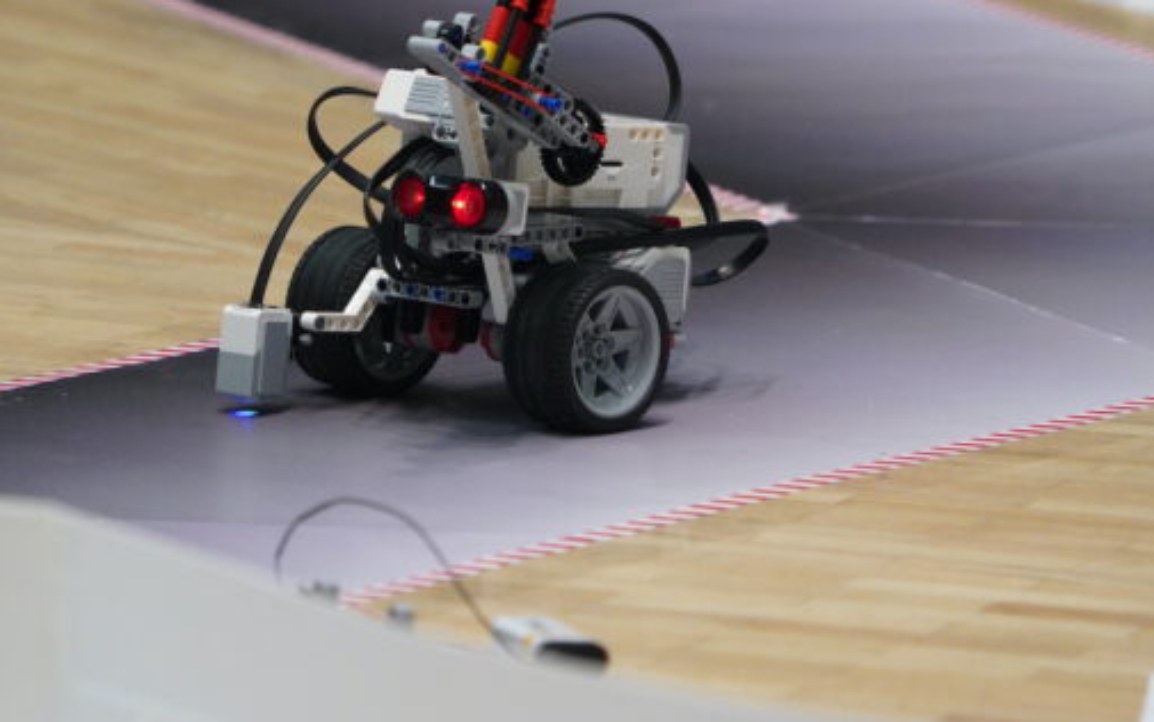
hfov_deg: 6.2
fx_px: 10665
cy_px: 343
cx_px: 505
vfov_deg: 3.9
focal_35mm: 339
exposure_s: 1/250
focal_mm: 240
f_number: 6.3
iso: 6400
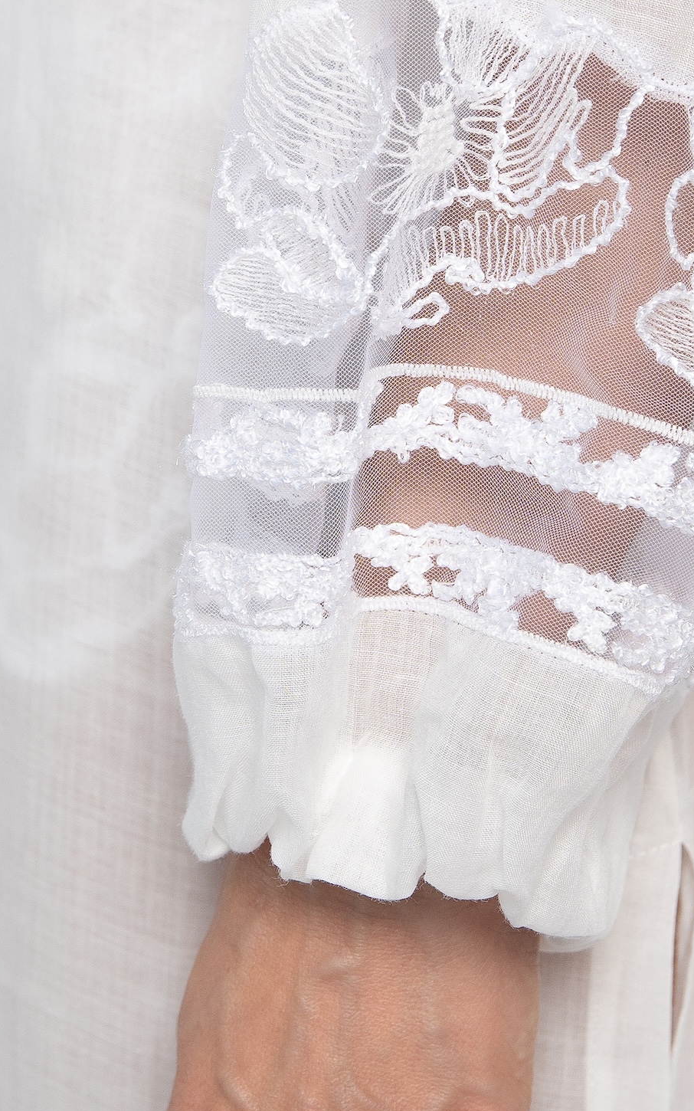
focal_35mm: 76
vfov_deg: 27.0
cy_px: 728
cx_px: 493
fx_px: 2300
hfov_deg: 17.1
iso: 200
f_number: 5
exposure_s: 1/160
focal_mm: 48
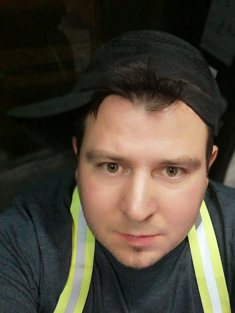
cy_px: 161
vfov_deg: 56.8
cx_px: 139
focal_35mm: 32
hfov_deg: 43.9
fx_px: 290
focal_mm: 3.6
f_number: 2
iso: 320
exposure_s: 1/25
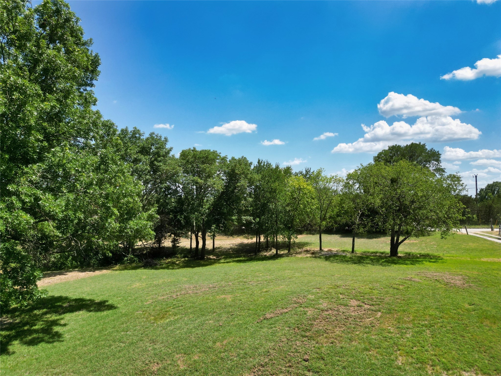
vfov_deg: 56.8
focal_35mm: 24
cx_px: 250
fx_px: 347
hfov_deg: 71.6
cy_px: 188
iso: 110
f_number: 1.7
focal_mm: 6.72
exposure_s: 1/2500
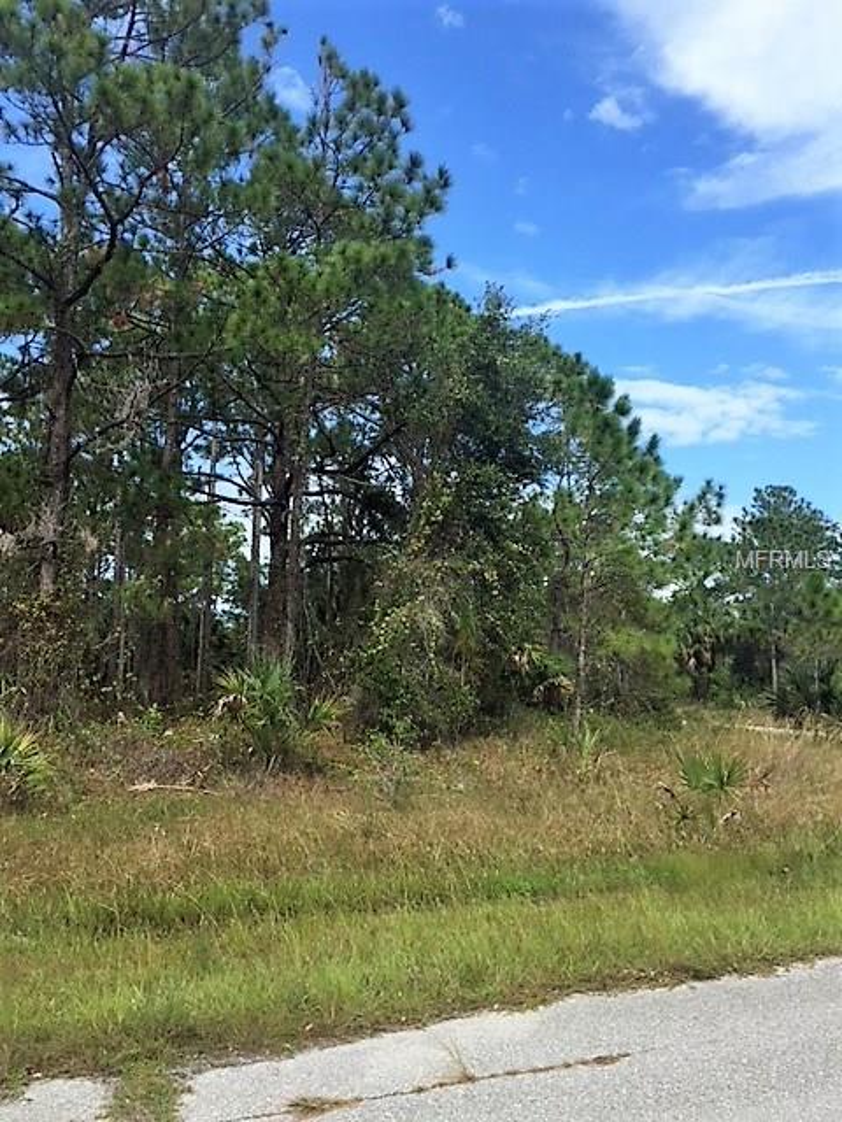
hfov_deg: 48.2
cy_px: 561
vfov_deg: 61.7
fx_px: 941
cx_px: 421
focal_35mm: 29
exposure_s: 1/1236
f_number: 2.2
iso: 32
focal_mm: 4.15
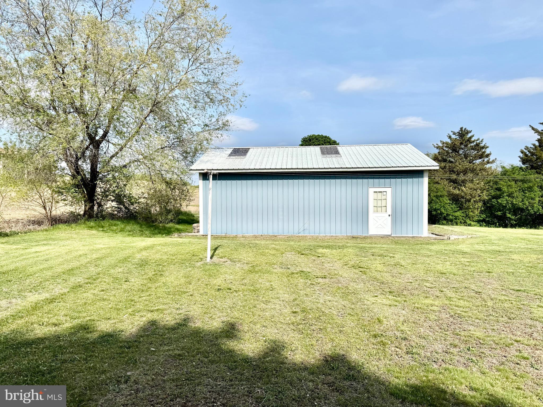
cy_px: 204
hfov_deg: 71.6
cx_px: 272
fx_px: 376
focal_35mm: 24
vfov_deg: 56.8
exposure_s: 1/5814
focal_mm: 6.76
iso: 80
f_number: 1.78
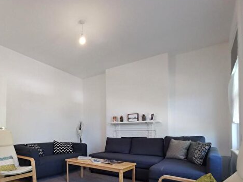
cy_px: 129
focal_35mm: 24
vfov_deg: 54.9
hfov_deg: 68.2
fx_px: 168
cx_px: 69
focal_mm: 2.35
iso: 250
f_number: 2.2
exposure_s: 1/33.3
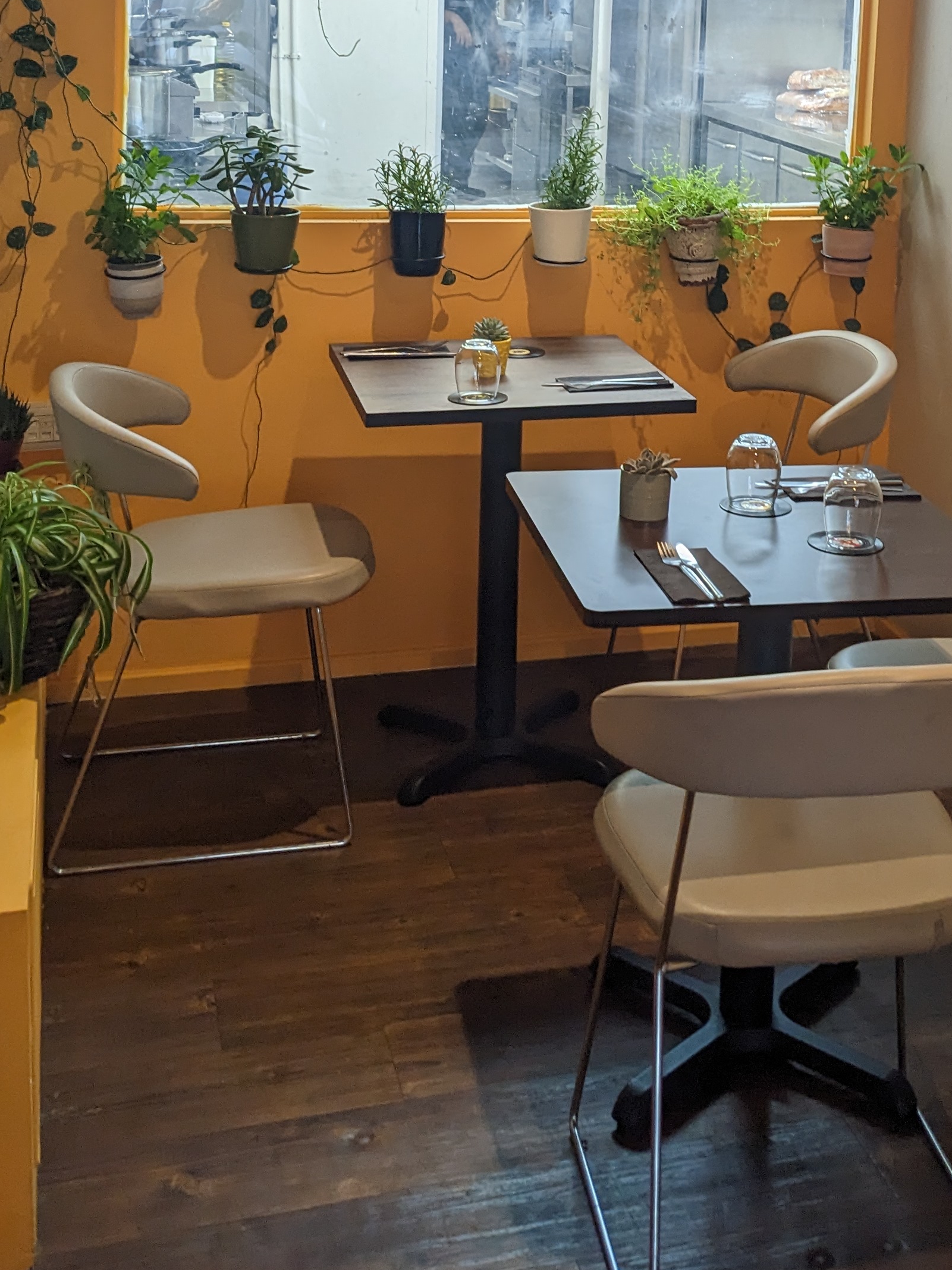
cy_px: 187
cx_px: 708
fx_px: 1870
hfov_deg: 28.2
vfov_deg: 35.8
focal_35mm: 51
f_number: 1.73
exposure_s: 1/99.9
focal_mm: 4.38
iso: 54
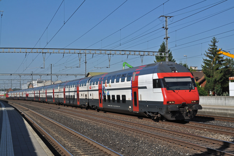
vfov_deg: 22.6
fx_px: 390
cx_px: 117
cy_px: 78
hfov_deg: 33.4
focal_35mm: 60
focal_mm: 40
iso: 200
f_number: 8
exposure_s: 1/1000
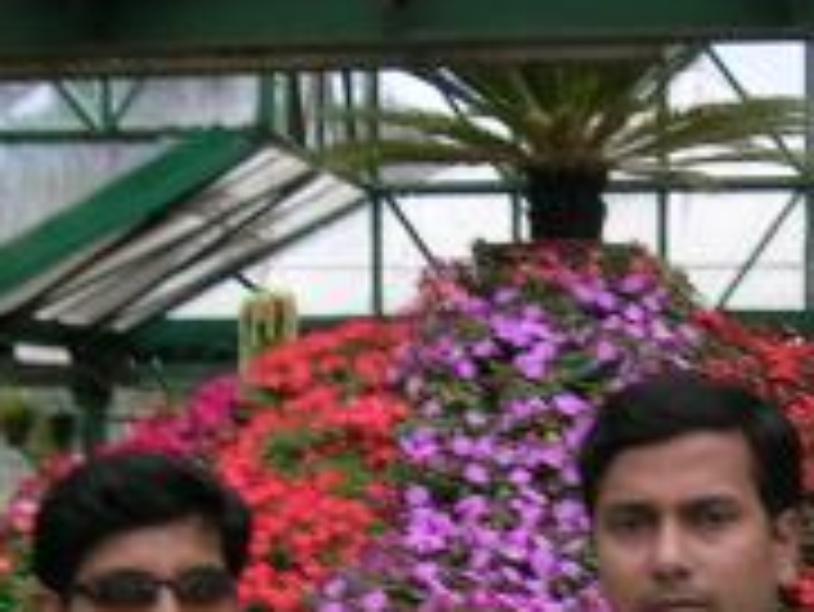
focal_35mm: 126
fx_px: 2965
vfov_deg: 11.7
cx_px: 346
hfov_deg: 15.6
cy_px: 590
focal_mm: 8.6
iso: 50
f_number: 3.4
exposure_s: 1/45.2
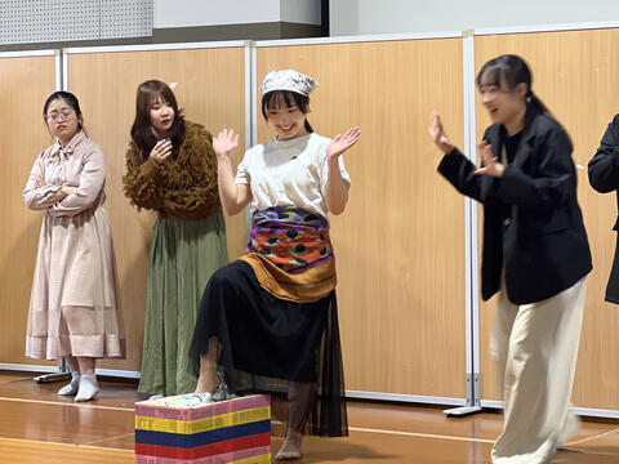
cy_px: 232
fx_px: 1377
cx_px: 310
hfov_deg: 25.3
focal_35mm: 77
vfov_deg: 19.1
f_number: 2.8
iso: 125
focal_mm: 9
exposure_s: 1/40
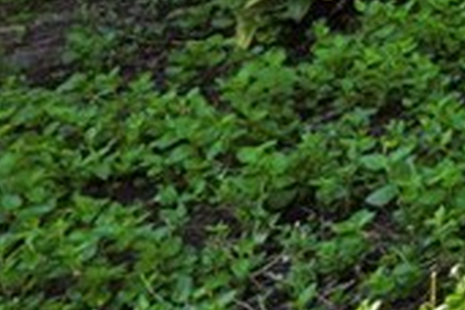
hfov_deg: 14.2
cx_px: 1169
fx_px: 1085
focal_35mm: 84
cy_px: -439
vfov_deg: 12.6
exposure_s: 1/80
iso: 100
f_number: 9
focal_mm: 14
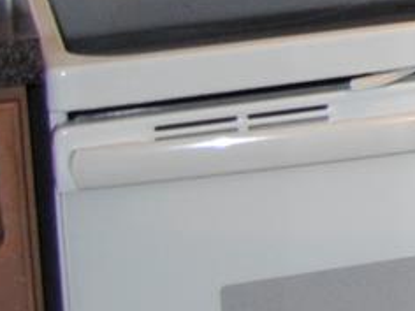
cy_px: -362
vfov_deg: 6.3
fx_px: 2709
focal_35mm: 226
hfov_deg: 6.7
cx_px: 1716
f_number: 4
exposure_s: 1/60
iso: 400
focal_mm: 18
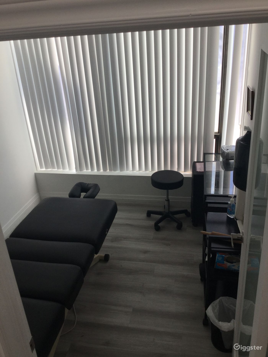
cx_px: 134
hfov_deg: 45.5
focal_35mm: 31
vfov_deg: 58.3
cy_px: 178
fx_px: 320
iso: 25
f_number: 2.4
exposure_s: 1/286
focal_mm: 3.3
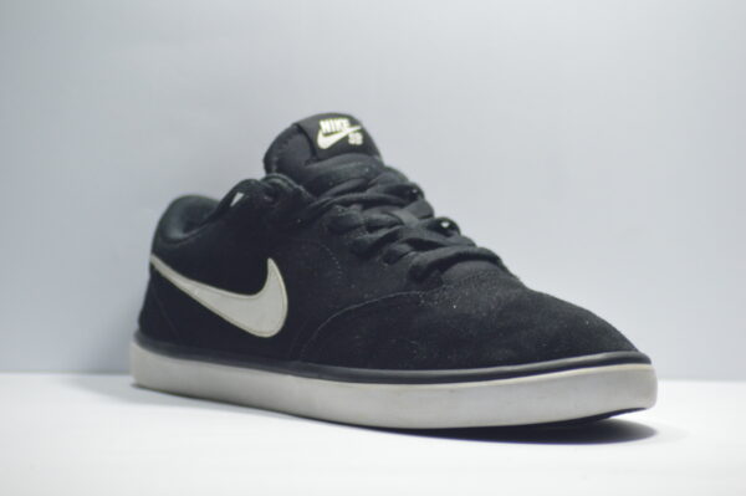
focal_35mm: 202
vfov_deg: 6.8
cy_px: 248
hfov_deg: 10.2
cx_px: 373
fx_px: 4193
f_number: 4.2
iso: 800
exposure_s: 1/125
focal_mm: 135
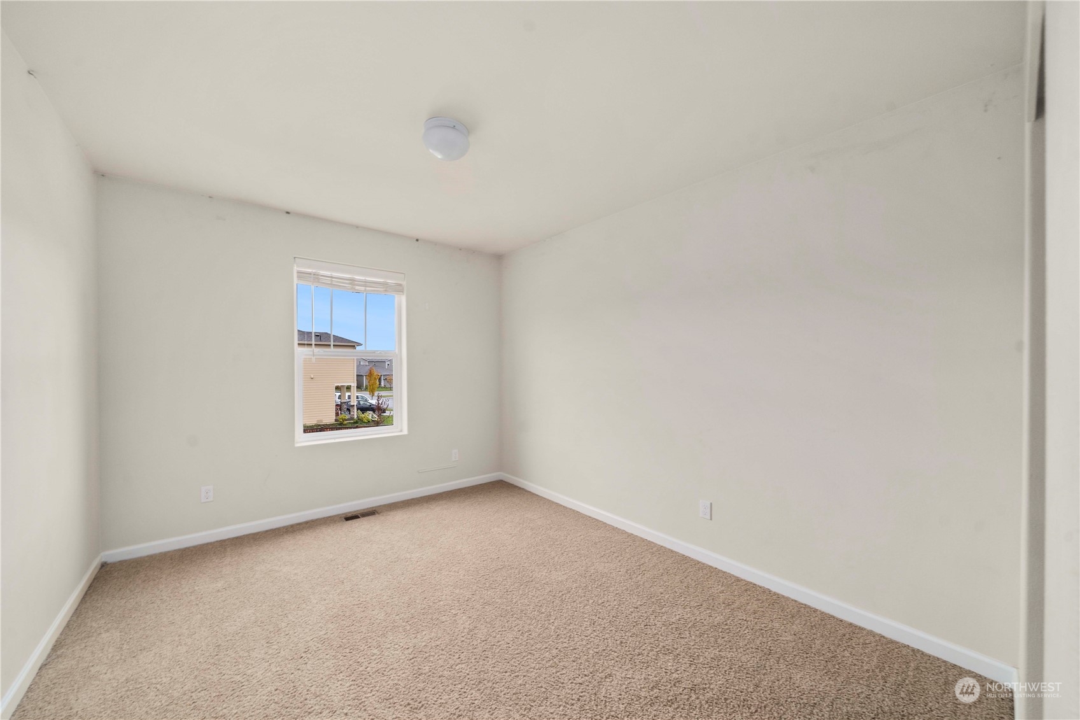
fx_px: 390
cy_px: 360
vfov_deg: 85.4
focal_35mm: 13
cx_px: 540
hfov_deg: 108.3
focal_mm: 13
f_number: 7.1
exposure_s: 1/60
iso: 250
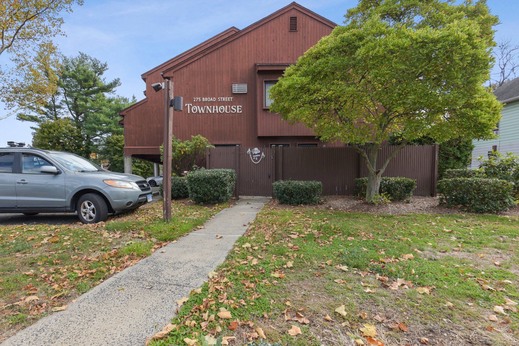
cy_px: 173
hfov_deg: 93.3
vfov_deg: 70.4
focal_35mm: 17
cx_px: 260
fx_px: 245
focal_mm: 17
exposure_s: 1/320
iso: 400
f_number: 11
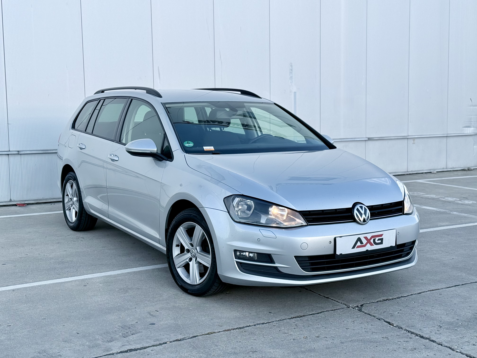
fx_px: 661
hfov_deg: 39.7
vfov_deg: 30.3
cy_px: 179
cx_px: 238
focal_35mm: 48
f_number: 1.78
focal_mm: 6.76
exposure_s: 1/928
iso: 64
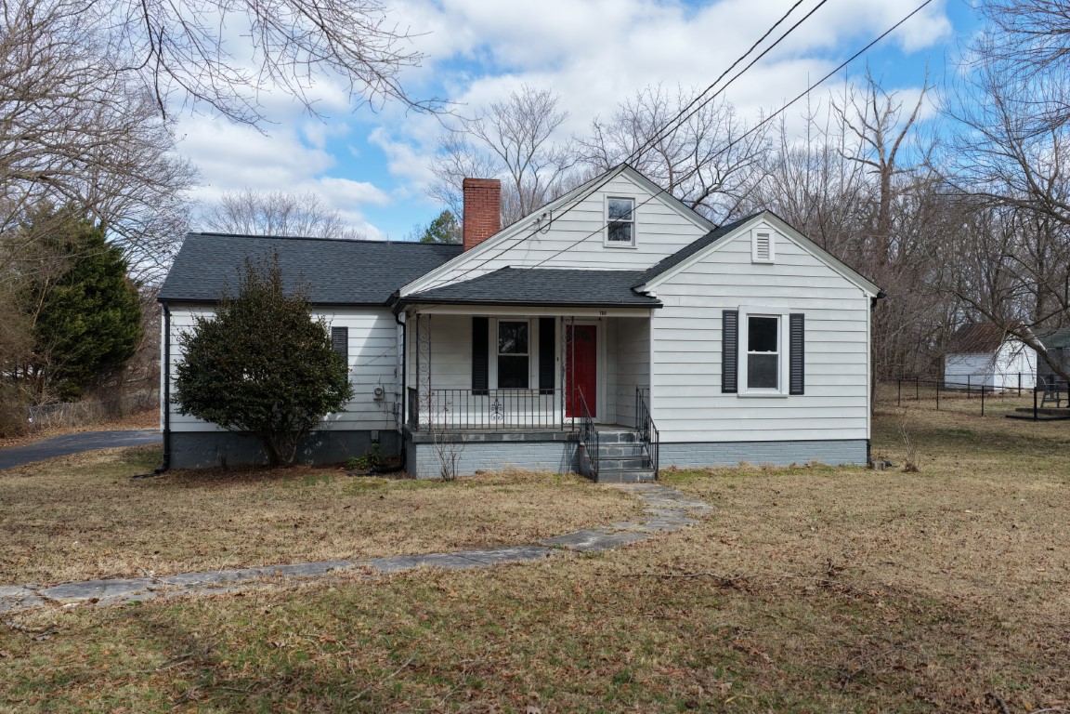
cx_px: 535
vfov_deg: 46.4
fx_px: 832
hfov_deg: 65.5
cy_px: 357
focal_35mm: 28
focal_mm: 14.45
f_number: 2.8
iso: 250
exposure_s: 1/1600
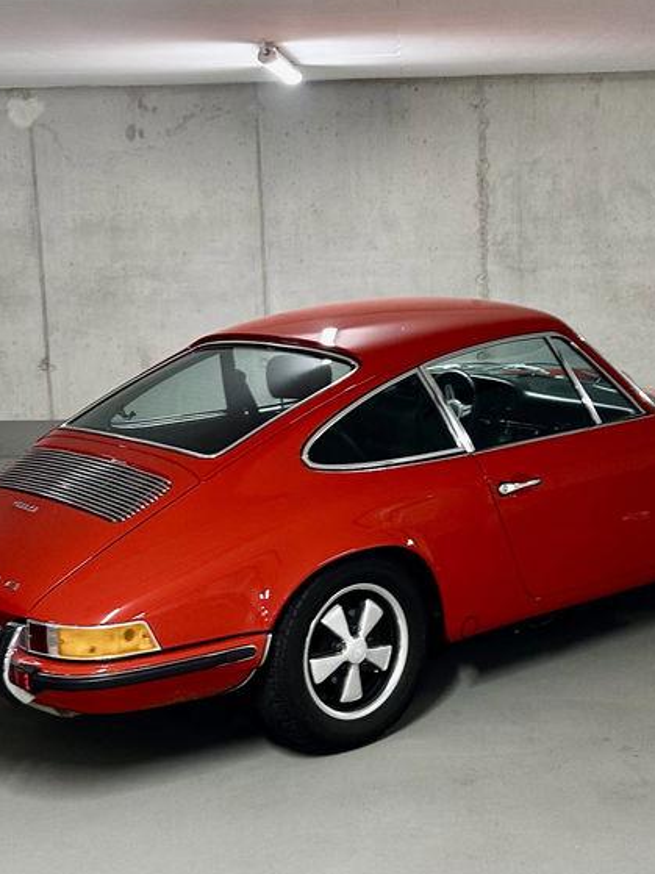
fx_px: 833
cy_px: 435
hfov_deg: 42.7
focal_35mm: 33
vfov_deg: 55.4
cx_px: 400
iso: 125
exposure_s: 1/50
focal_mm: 6.86
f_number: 1.78
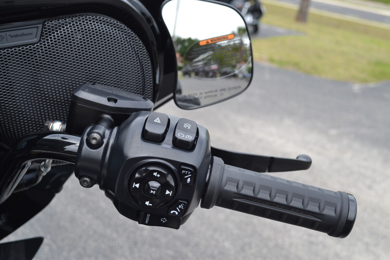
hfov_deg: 41.1
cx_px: 195
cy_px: 130
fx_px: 520
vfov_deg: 28.1
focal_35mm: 48
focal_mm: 32
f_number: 6.3
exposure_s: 1/160
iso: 100
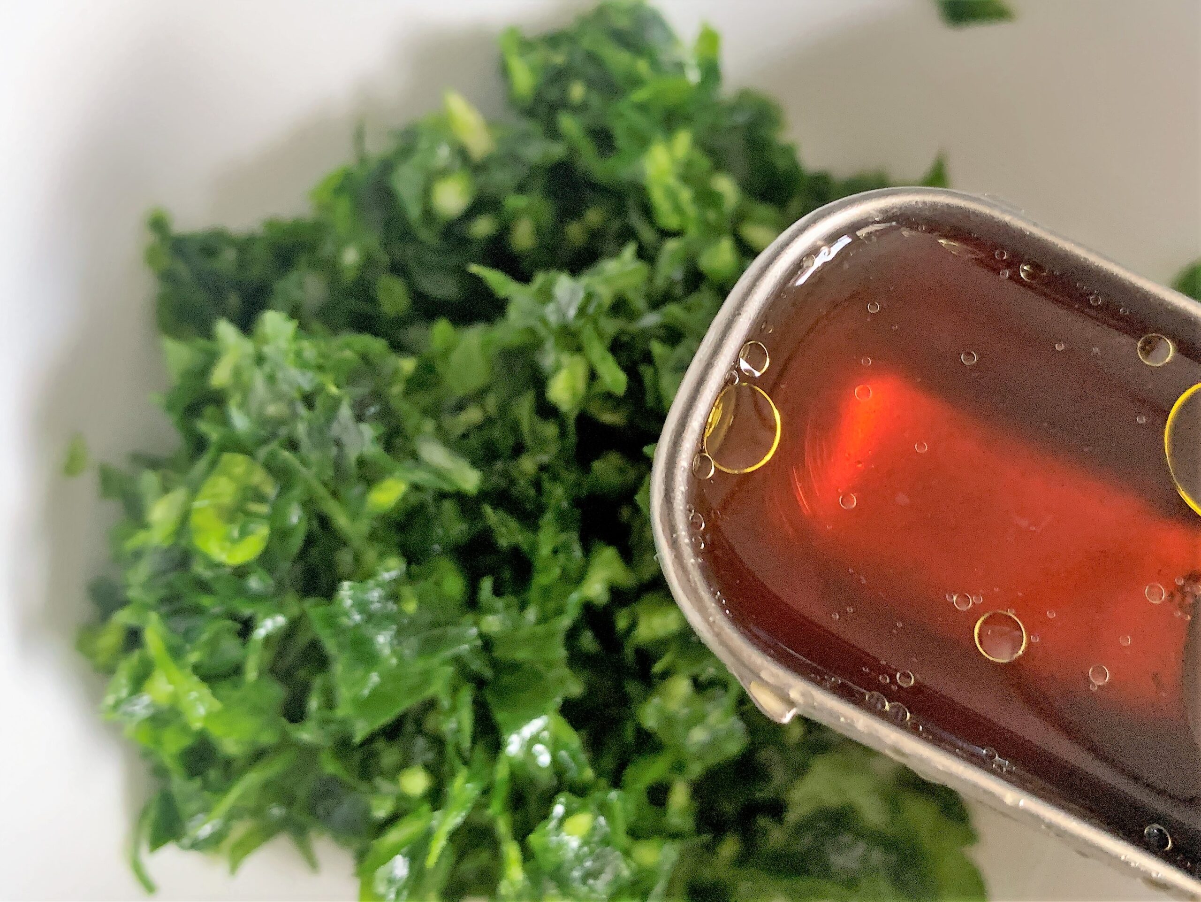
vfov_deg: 53.1
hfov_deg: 67.3
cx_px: 600
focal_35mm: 26
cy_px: 451
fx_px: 902
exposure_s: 1/58
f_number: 1.8
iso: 400
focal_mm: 4.25
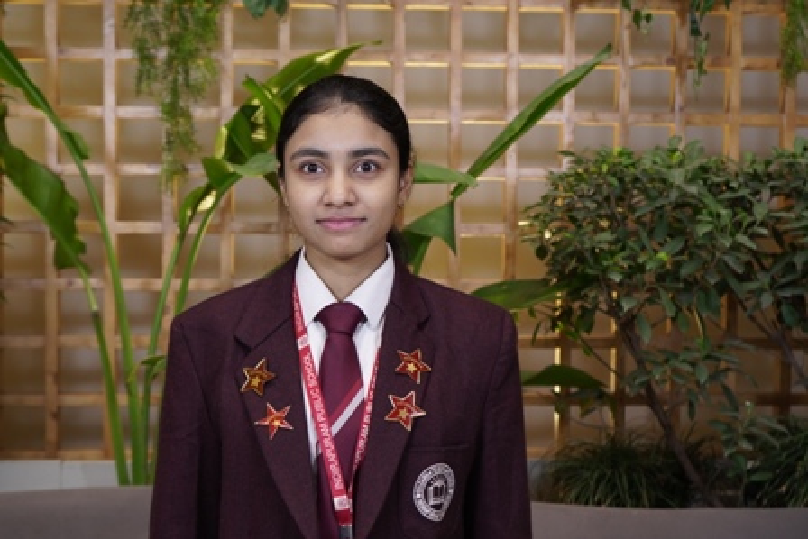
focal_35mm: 57
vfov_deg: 23.8
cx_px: 404
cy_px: 270
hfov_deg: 35.0
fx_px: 1280
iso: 320
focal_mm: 38
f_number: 4.5
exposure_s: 1/80
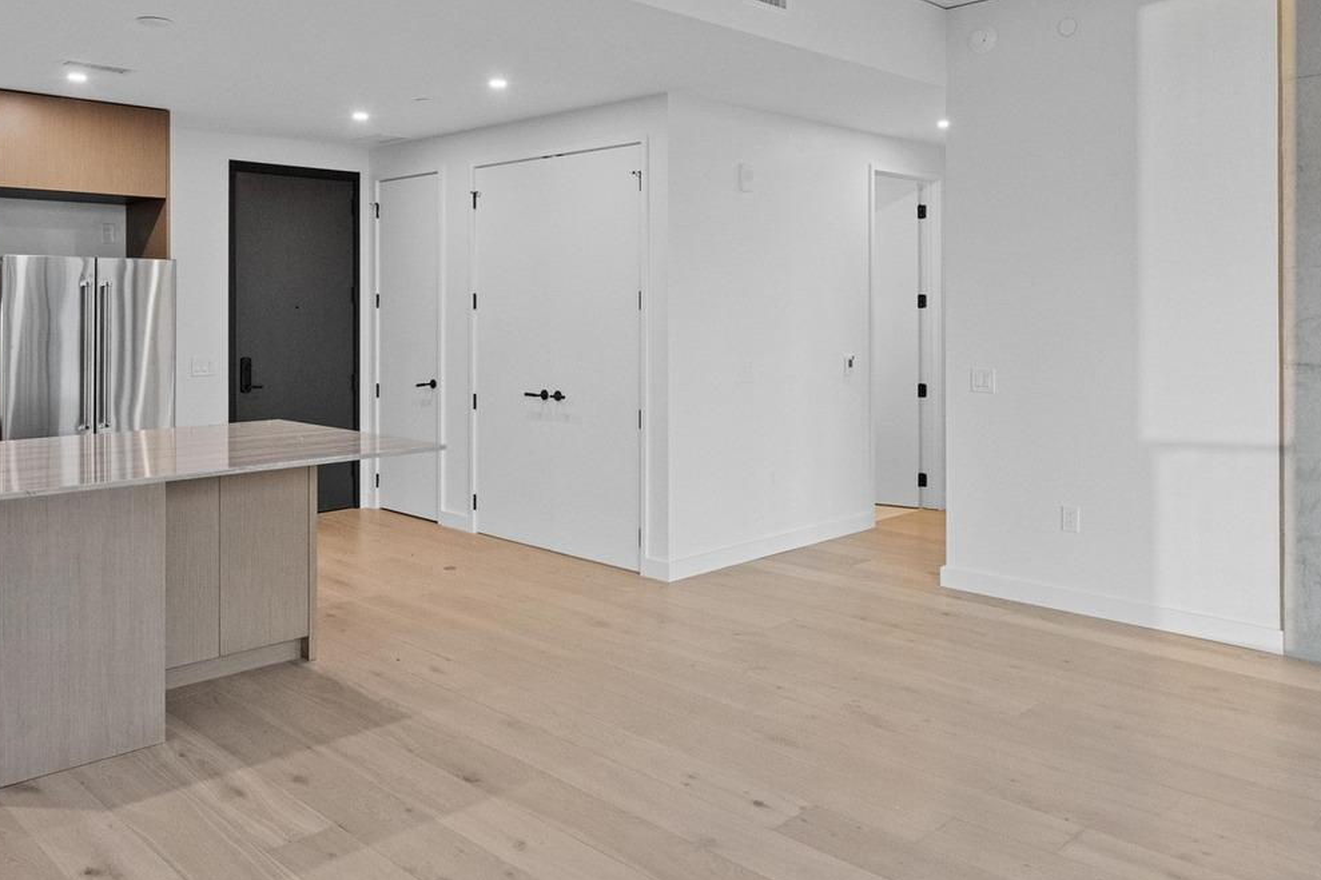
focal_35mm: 29
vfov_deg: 44.5
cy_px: 312
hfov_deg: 63.6
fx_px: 1064
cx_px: 604
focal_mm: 14
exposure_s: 1/40
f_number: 7.1
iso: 2500
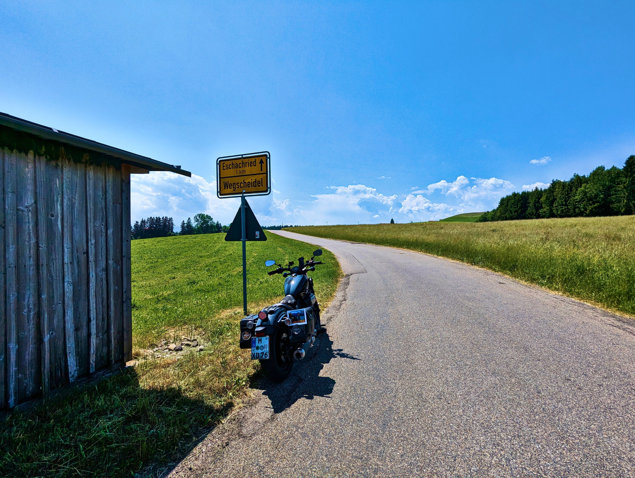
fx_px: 294
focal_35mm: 16
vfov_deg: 78.2
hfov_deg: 94.4
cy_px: 239
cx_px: 318
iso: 51
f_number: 2.2
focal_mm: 2.35
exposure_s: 1/2445
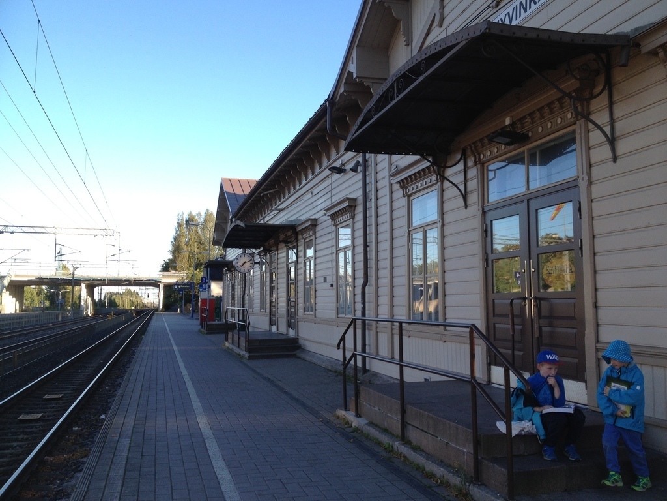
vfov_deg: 40.7
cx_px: 334
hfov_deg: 52.6
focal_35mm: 35
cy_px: 250
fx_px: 674
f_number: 2.4
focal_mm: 4.28
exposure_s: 1/330
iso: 50
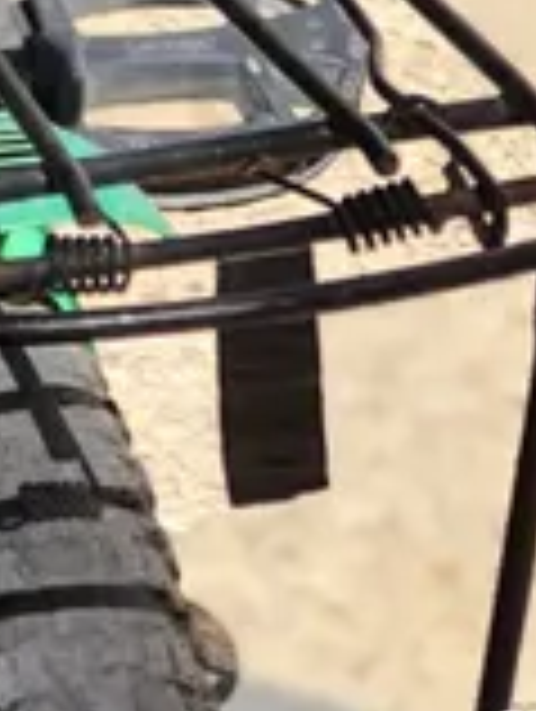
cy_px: -580
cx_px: -261
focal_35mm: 259
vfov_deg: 7.4
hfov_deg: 5.7
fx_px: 5333
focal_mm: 6.6
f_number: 2.8
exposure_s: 1/340
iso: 20
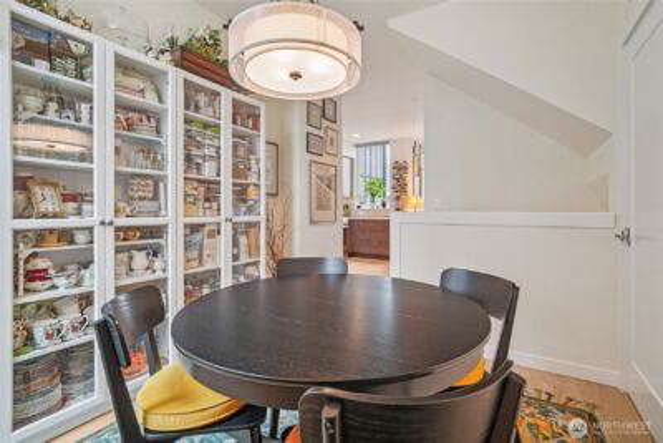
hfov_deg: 96.7
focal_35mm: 16
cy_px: 222
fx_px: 295
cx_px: 332
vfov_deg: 73.8
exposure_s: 1/30
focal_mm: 16
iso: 1600
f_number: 8
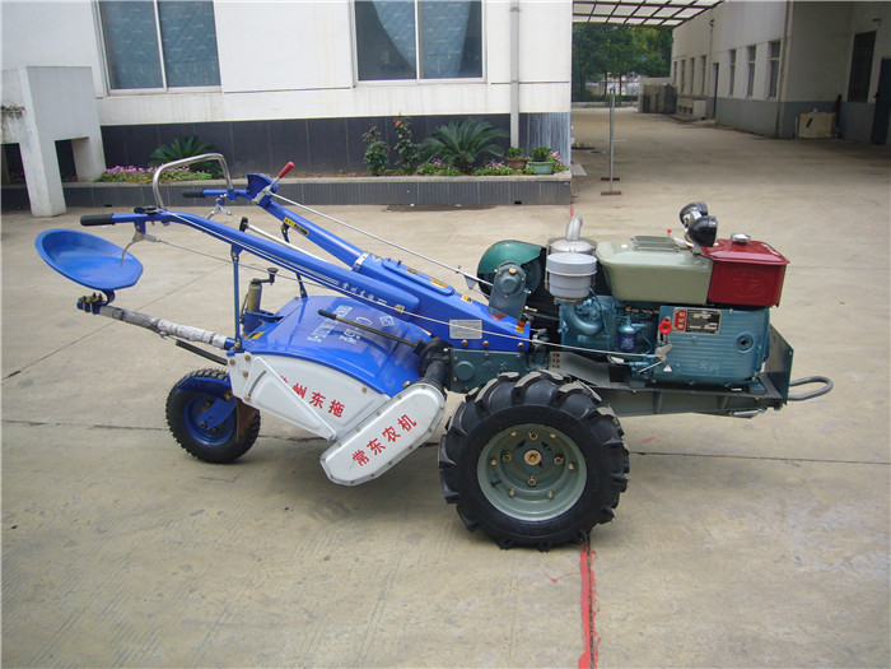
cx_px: 446
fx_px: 721
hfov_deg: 63.4
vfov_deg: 49.7
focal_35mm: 28
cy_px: 334
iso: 80
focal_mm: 4.6
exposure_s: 1/200
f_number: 5.6
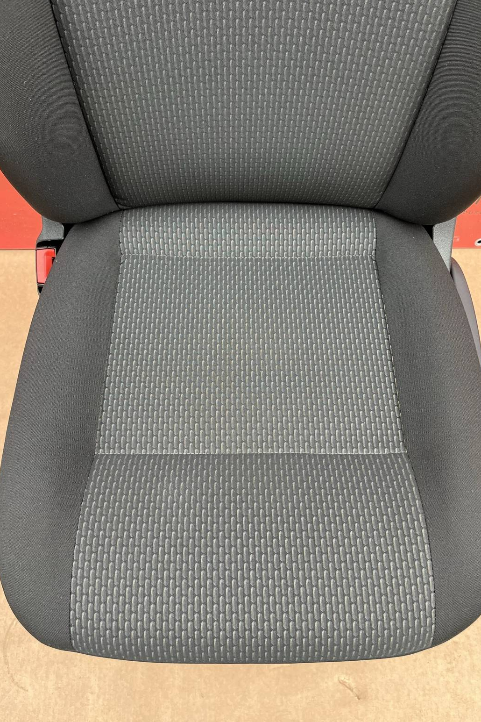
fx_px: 561
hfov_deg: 46.4
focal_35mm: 28
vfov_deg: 65.5
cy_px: 364
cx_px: 241
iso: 100
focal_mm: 5.1
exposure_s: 1/121
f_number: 1.6
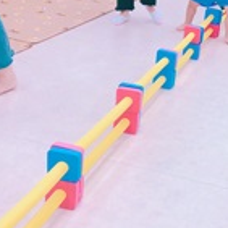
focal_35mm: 70
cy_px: 113
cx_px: 262
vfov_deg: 24.7
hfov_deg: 22.9
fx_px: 522
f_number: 1.8
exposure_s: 1/120
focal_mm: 3.99
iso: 40
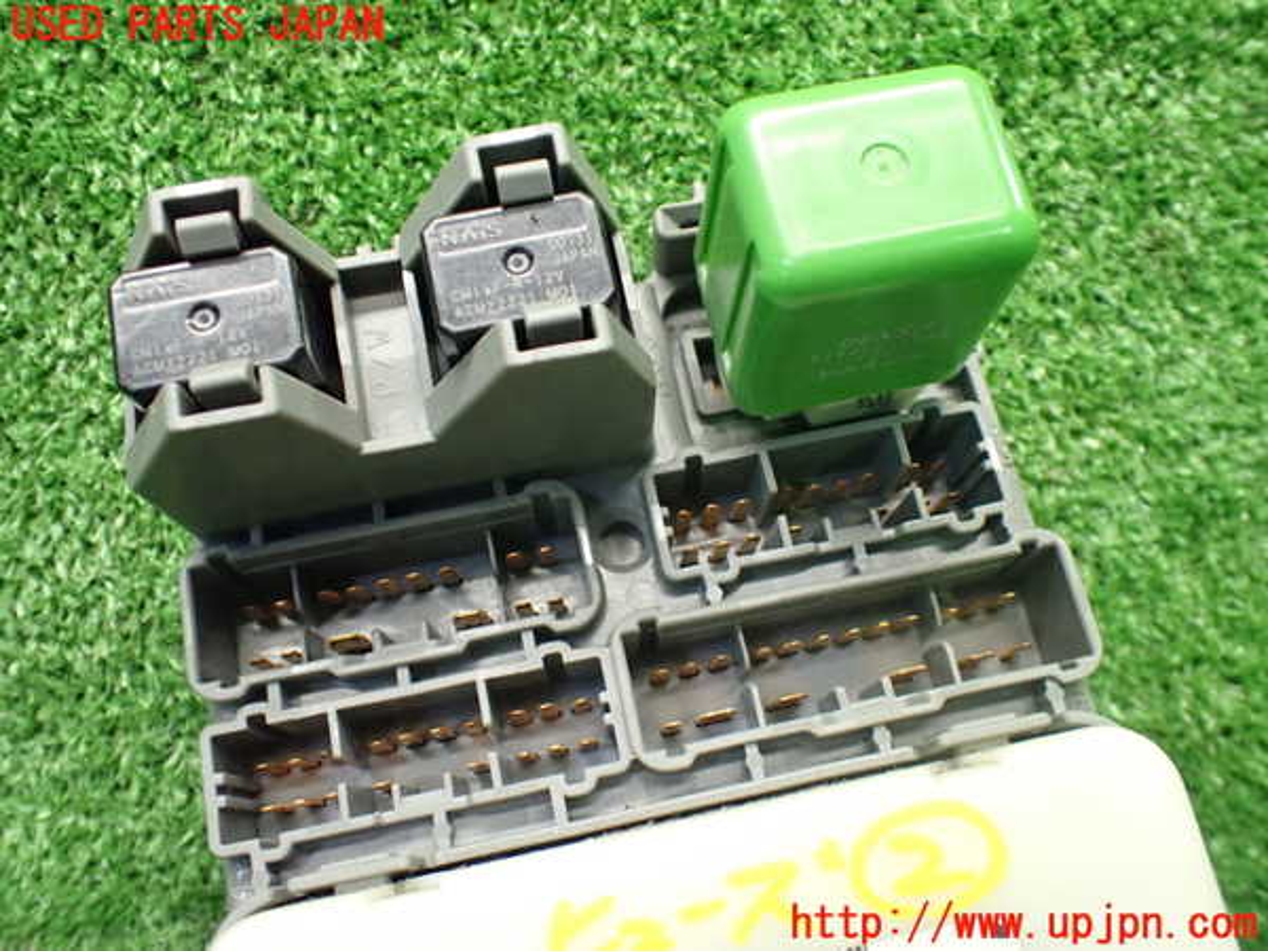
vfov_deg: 46.8
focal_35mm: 30
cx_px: 634
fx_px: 1099
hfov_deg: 60.0
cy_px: 476
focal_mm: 5.4
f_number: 2.3
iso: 800
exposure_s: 1/80
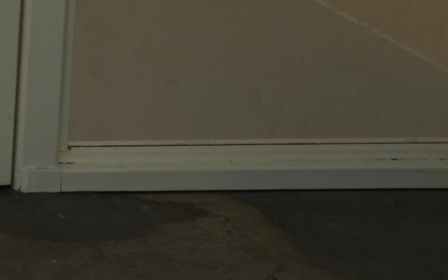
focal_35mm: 142
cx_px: -724
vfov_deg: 8.5
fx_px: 1734
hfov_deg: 11.4
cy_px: -390
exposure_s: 1/160
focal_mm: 24
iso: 800
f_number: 4
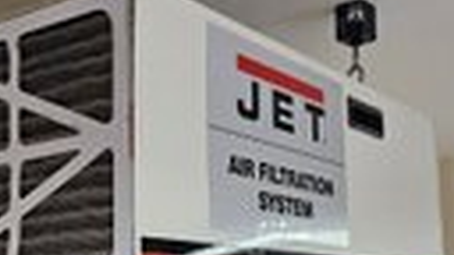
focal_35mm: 67
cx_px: 165
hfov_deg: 31.3
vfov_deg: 17.9
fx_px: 807
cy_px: 193
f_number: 1.7
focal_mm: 6.3
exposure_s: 1/120
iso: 320
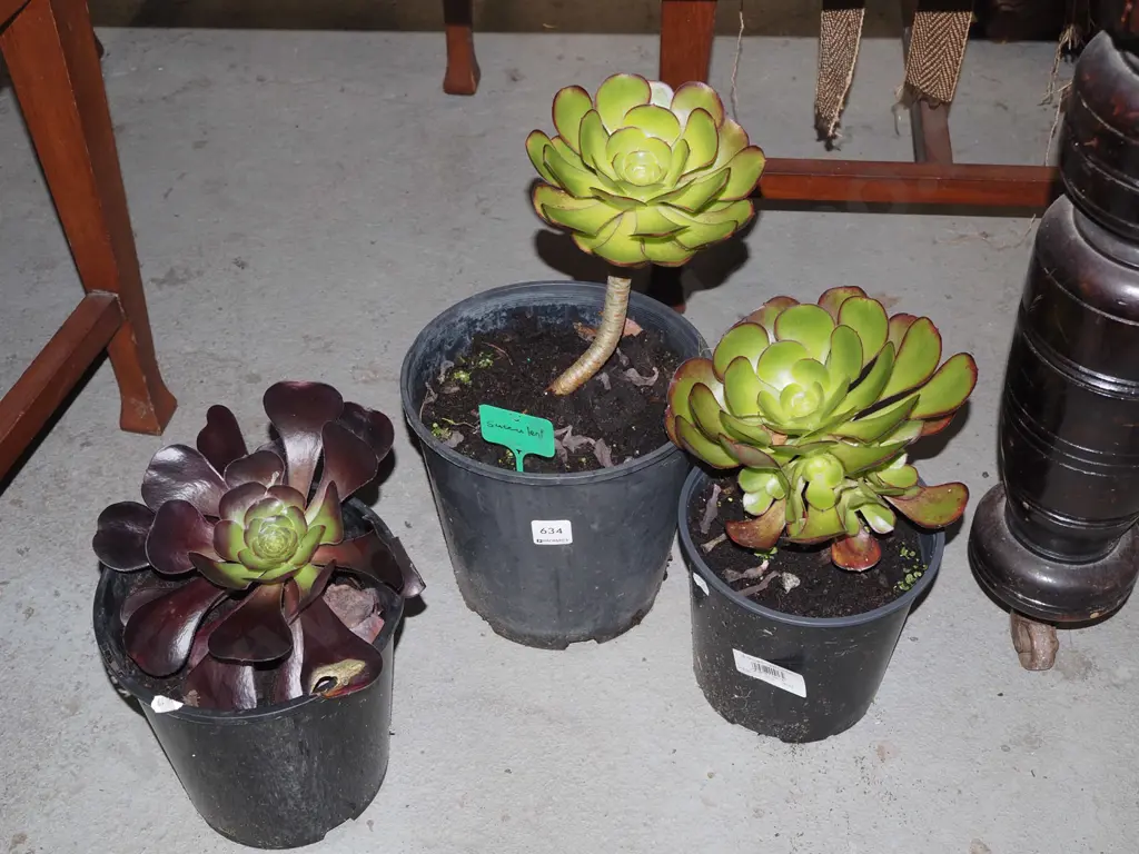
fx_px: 1514
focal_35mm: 46
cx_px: 570
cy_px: 427
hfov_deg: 41.2
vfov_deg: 31.5
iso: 1250
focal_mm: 23
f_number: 5.6
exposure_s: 1/160
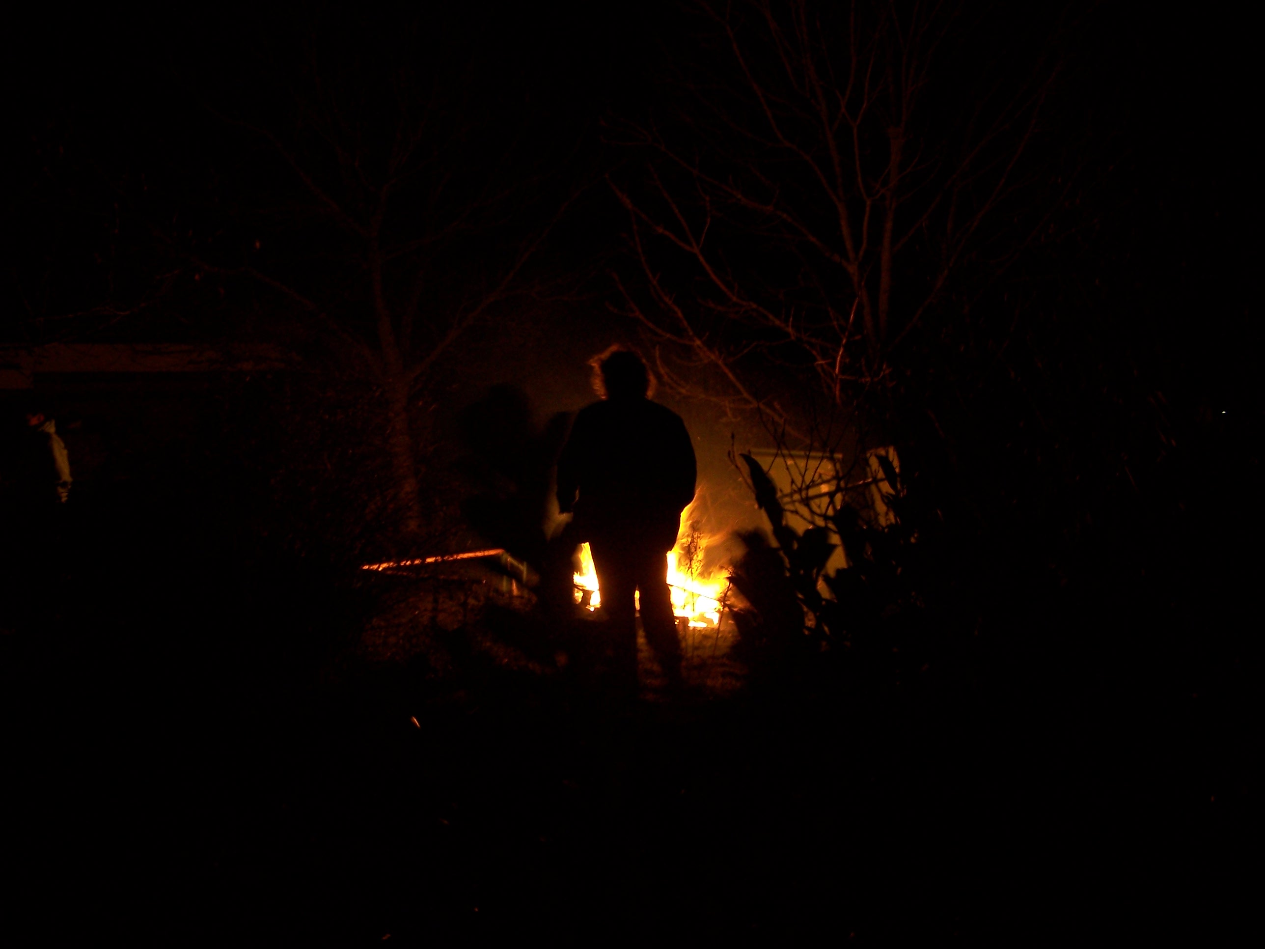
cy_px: 474
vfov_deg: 36.0
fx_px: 1462
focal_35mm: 40
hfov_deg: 46.8
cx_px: 632
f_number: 2.8
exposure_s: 1/8
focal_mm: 6.7
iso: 140
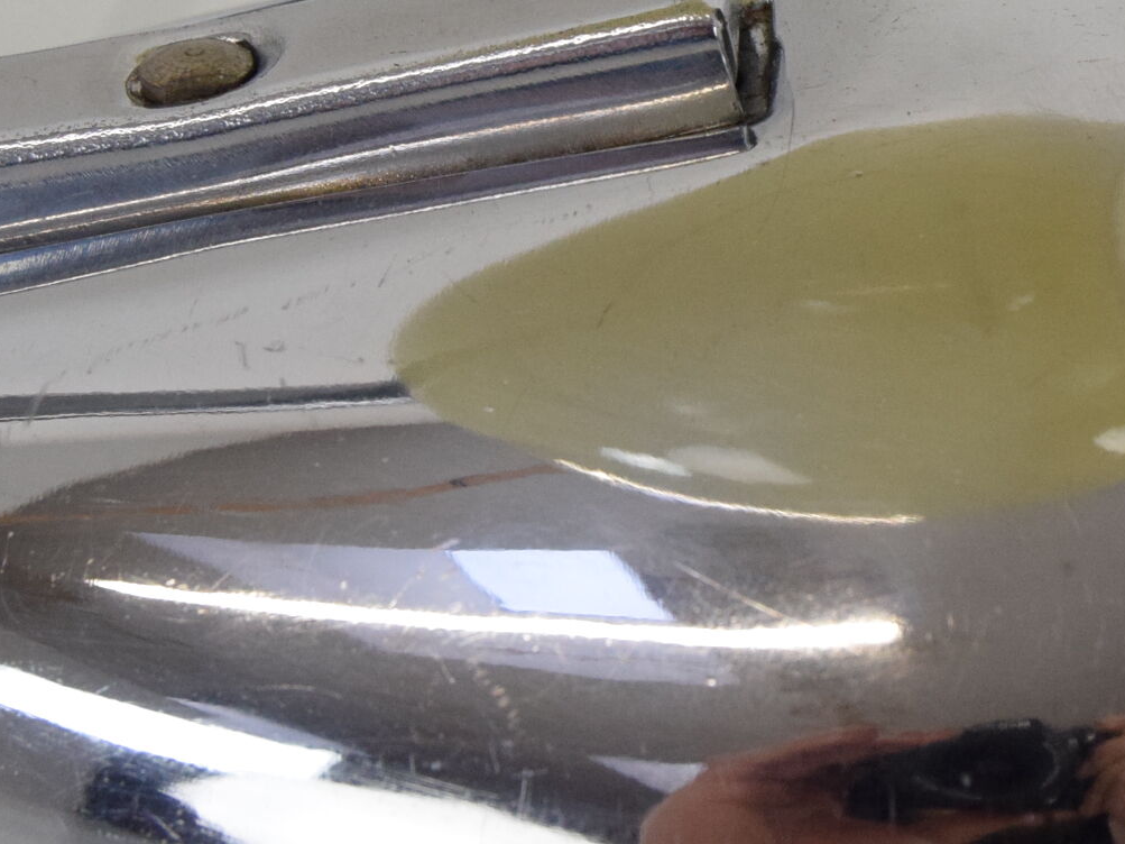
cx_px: 810
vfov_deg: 11.1
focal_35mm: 133
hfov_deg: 14.7
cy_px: 242
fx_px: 4336
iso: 1600
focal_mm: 31
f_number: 8
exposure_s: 1/250
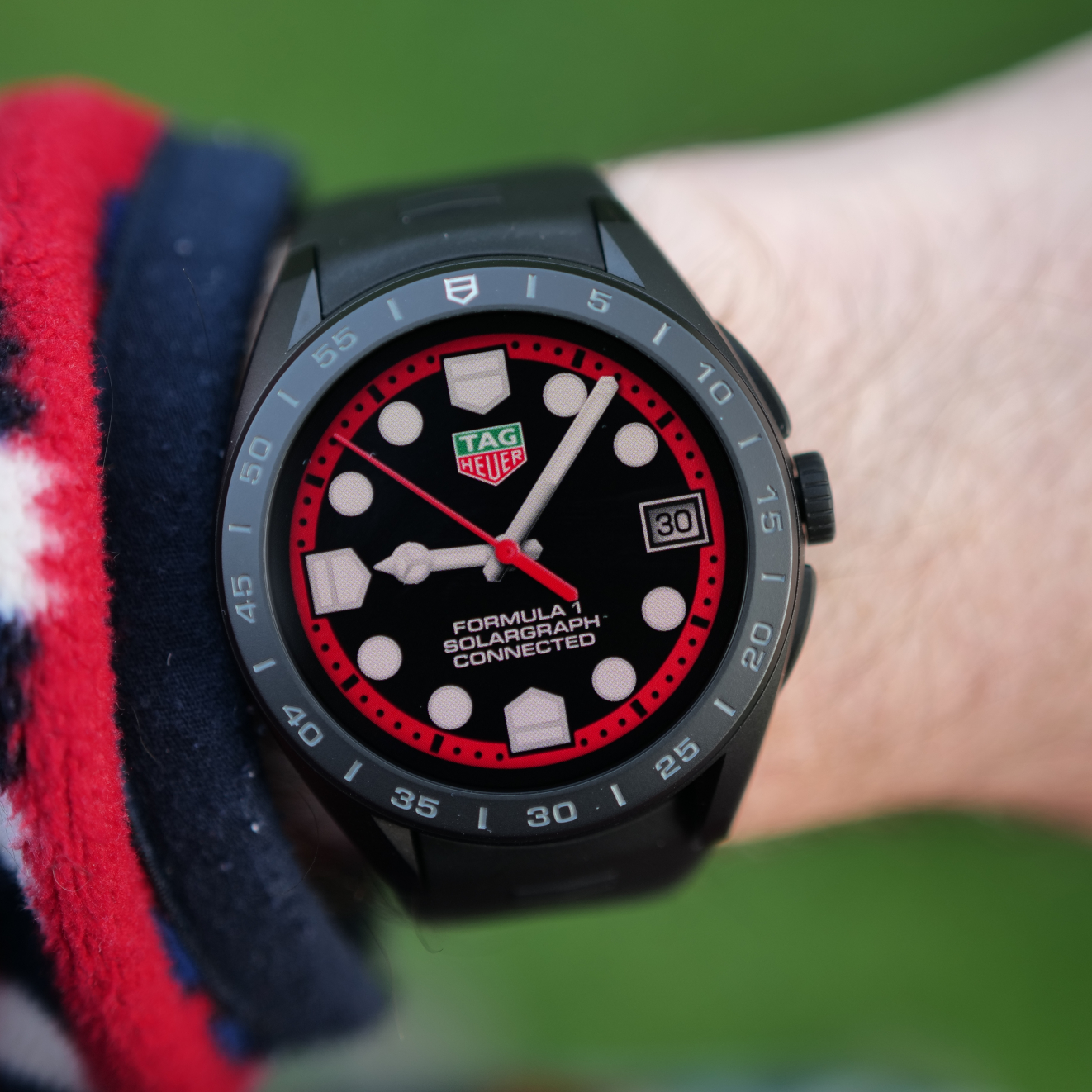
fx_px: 1606
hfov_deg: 37.5
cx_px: 513
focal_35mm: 45
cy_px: 550
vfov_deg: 37.6
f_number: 1.8
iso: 100
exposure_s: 1/320
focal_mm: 35
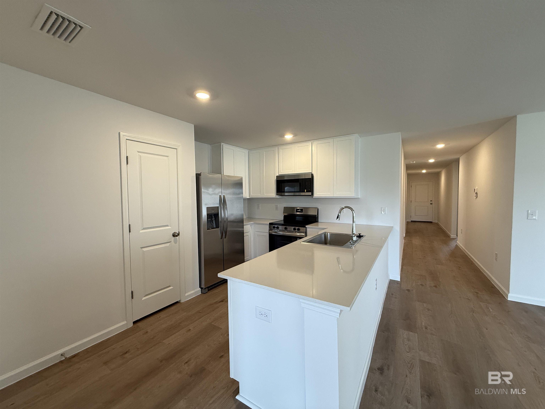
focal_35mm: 14
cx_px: 272
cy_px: 204
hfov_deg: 102.1
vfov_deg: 85.7
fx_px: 220
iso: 200
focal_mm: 2.22
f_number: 2.2
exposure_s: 1/120
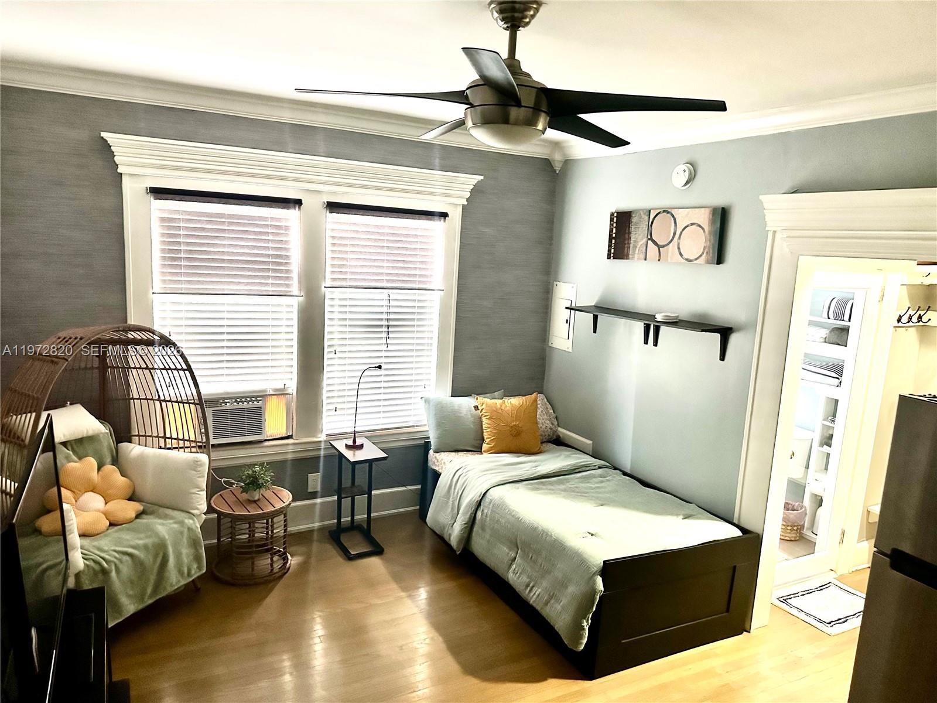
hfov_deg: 71.6
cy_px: 352
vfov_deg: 56.8
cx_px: 468
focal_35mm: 24
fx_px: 650
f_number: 1.78
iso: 800
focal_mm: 6.86
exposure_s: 1/40
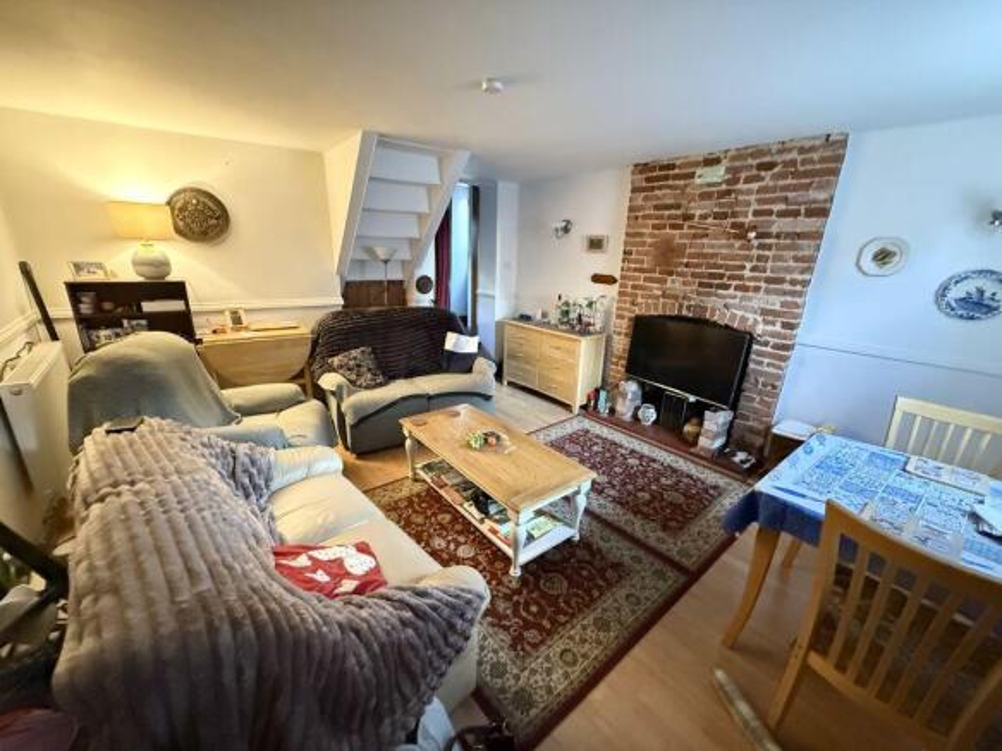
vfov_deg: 85.7
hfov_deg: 102.1
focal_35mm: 14
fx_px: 405
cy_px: 376
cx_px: 501
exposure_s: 1/50
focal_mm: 2.22
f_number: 2.2
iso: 1250
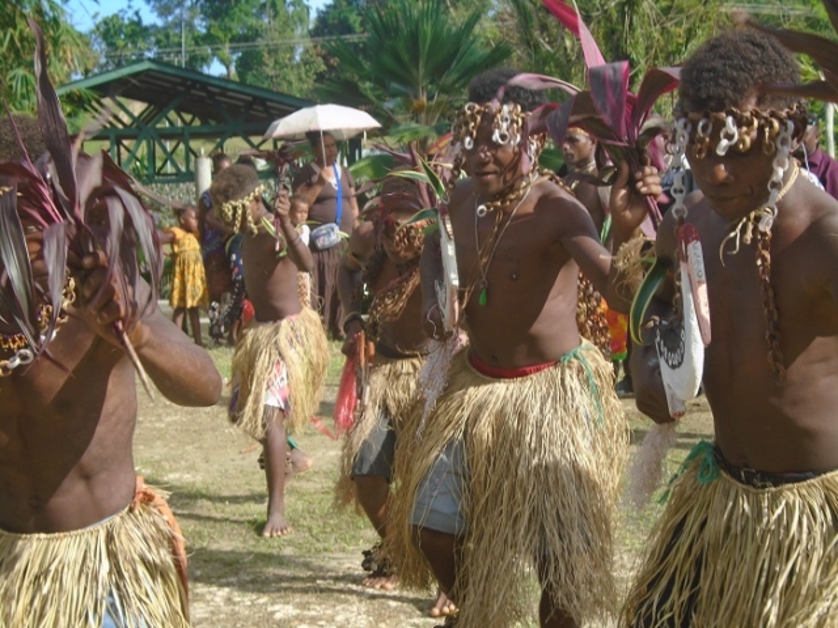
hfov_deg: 28.6
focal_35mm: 68
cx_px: 419
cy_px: 314
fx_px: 1646
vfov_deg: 21.6
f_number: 5.5
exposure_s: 1/250
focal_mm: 12
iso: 100
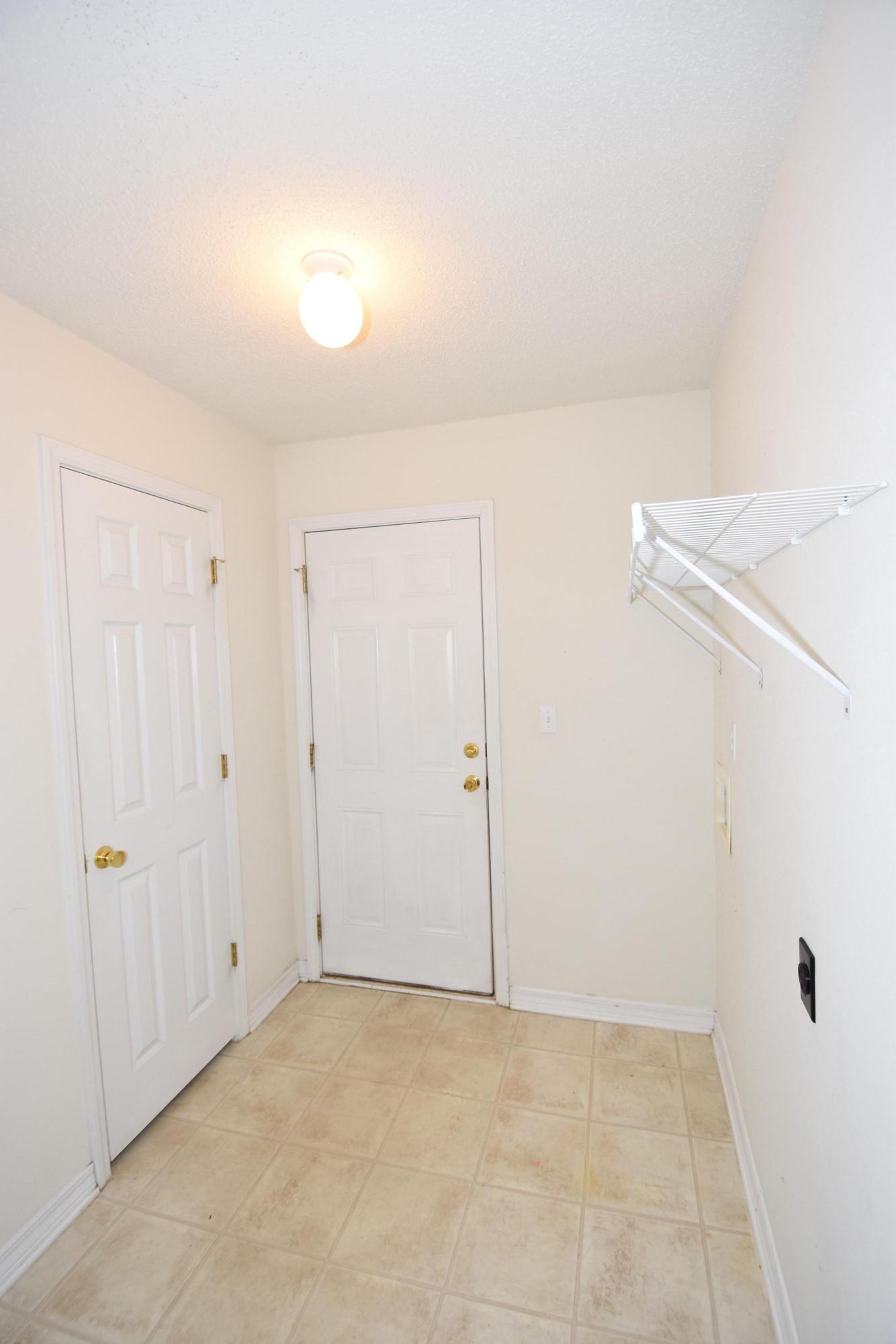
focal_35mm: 15
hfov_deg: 77.3
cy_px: 672
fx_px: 560
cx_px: 448
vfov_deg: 100.4
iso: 360
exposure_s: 1/60
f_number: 4
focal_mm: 10
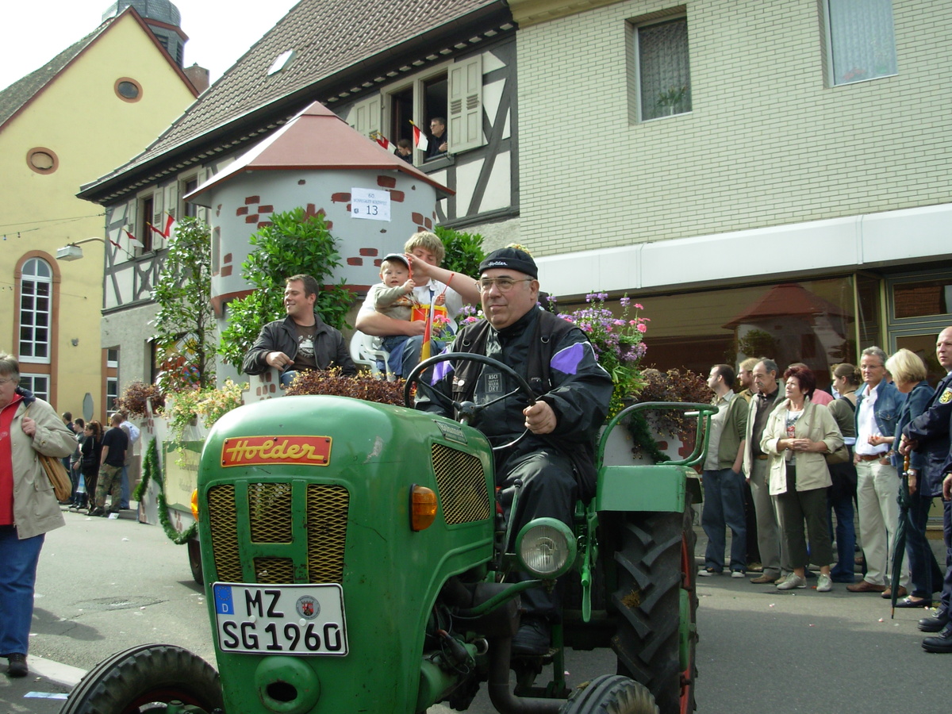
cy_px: 357
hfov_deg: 49.0
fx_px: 1045
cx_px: 476
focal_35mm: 38
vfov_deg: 37.7
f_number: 2.9
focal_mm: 6.3
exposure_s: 1/384
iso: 50
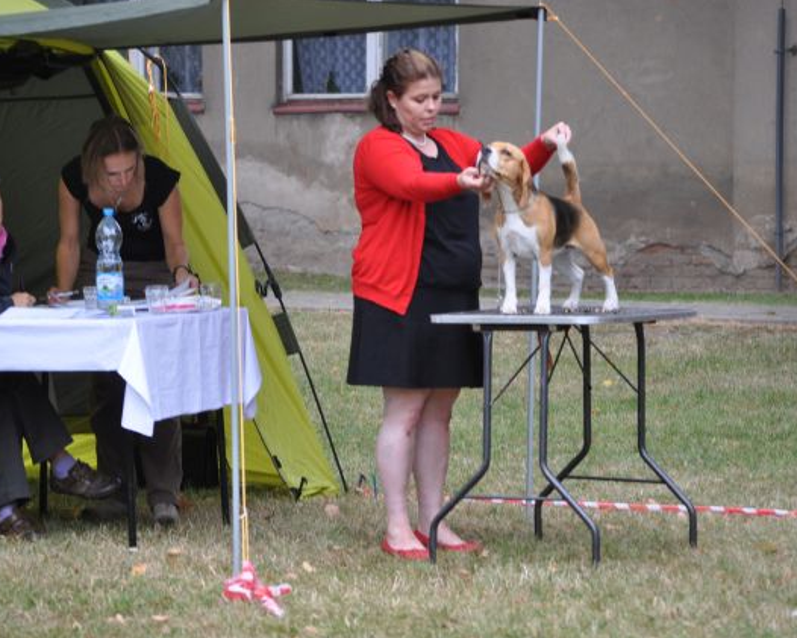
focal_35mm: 171
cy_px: 319
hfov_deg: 11.3
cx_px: 436
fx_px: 4034
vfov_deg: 9.0
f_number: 4.5
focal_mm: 100
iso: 400
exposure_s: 1/80
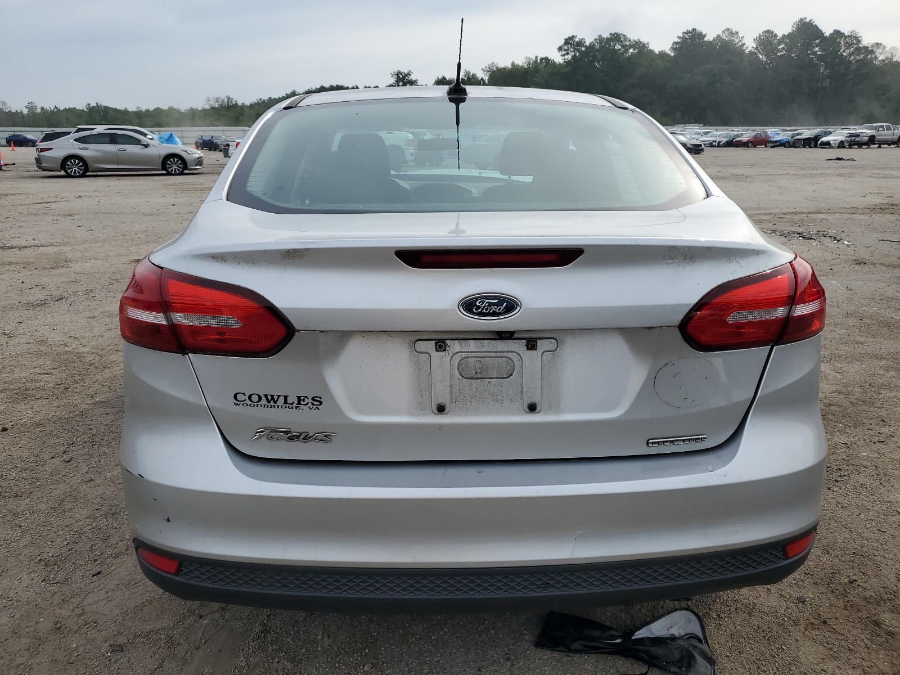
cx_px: 450
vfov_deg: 53.1
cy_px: 338
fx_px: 676
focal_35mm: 26
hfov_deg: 67.3
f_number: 1.5
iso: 50
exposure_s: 1/3333
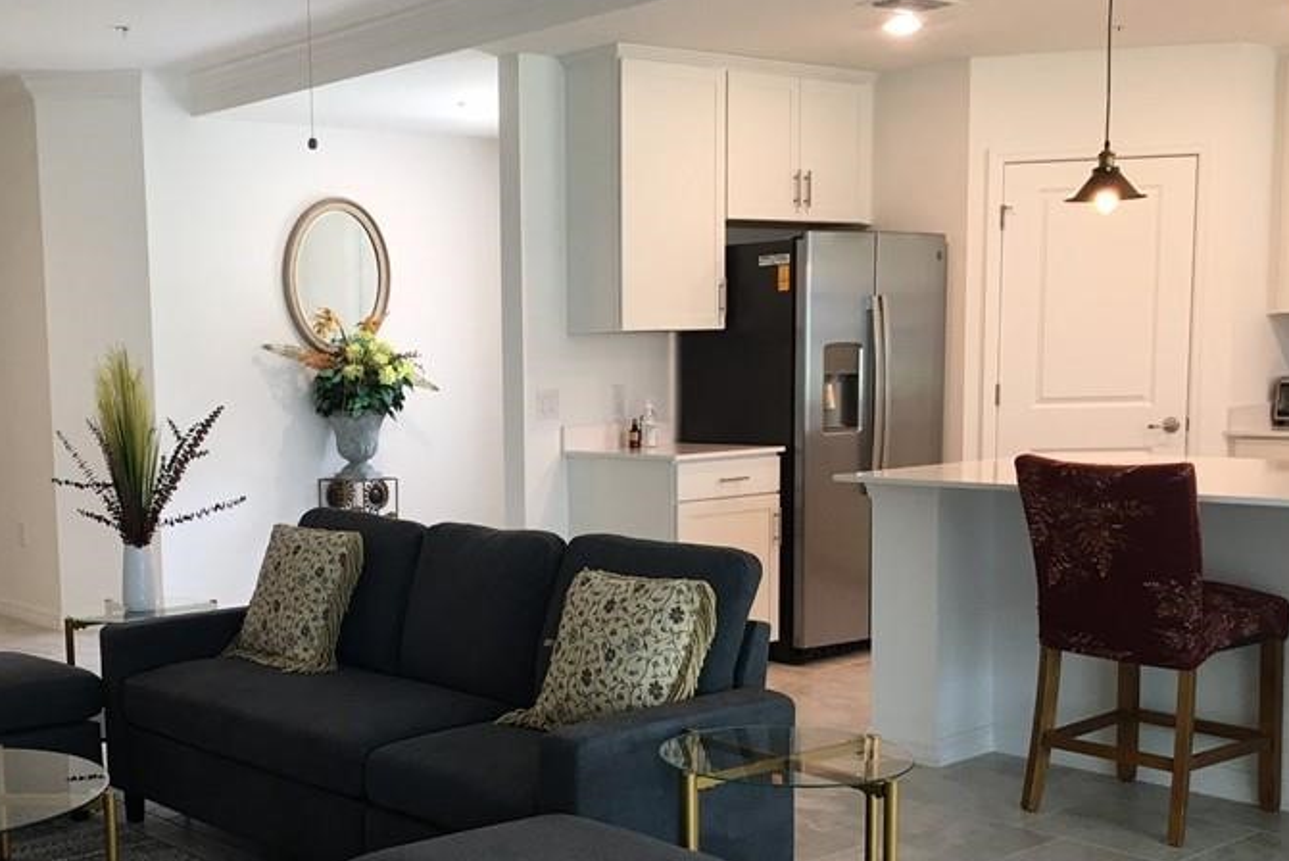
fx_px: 1648
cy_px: 584
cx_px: 390
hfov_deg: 41.9
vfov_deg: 29.0
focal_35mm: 46
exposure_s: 1/15
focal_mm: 4.15
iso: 25
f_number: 2.2
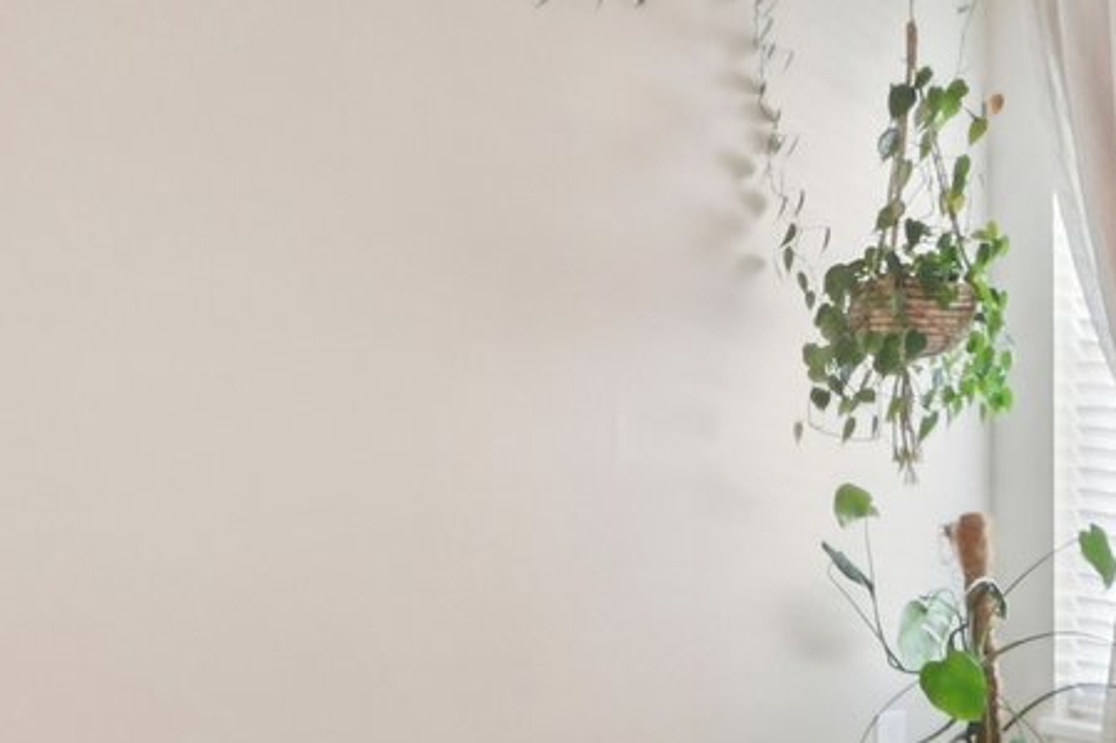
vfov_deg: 18.6
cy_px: 260
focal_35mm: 73
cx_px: 572
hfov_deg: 27.7
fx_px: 2262
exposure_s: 1/8
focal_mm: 16
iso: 400
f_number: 8
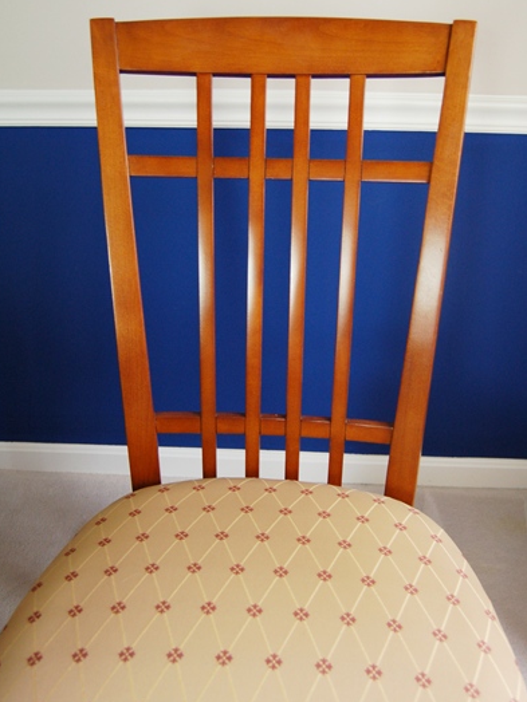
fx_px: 670
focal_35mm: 33
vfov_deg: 55.3
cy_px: 358
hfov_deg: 42.9
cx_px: 264
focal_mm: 20
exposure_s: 1/60
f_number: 3.8
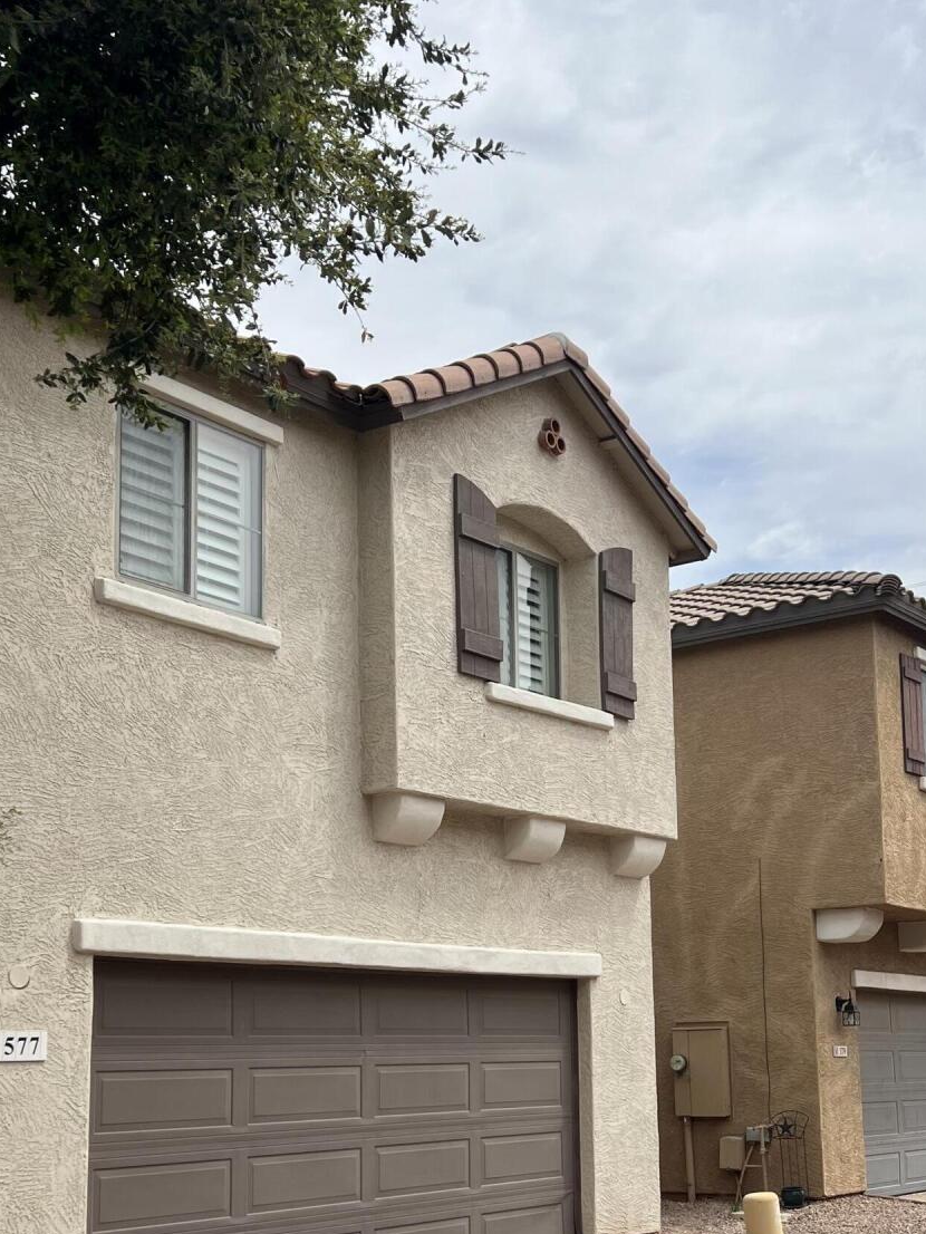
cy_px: 829
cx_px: 546
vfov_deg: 39.9
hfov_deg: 30.8
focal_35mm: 47
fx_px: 1676
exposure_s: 1/7463
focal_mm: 5.7
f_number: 1.5
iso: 50
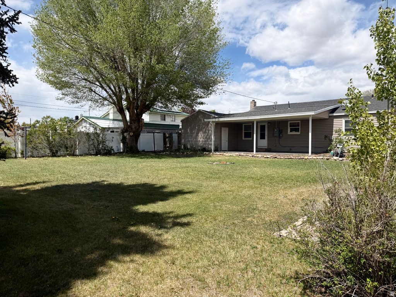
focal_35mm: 24
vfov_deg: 56.8
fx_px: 275
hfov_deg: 71.6
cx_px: 198
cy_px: 148
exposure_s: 1/4673
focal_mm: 6.76
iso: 80
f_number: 1.78
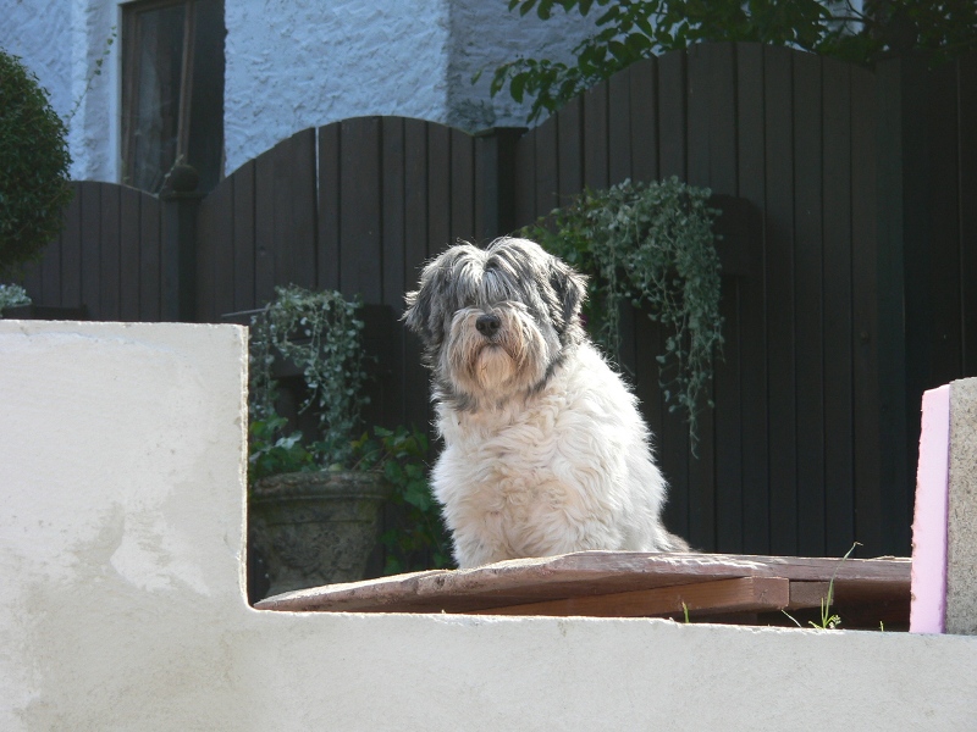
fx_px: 4939
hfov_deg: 11.3
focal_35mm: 175
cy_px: 366
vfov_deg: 8.5
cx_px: 488
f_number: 4
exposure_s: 1/160
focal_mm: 29.1
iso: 80
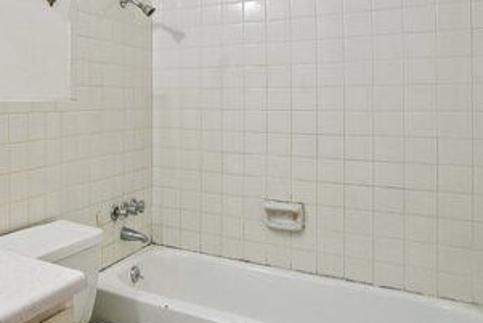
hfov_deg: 48.5
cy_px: 110
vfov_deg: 38.5
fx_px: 456
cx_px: 29
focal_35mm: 34
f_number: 8
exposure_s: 1/10
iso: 400
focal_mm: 16
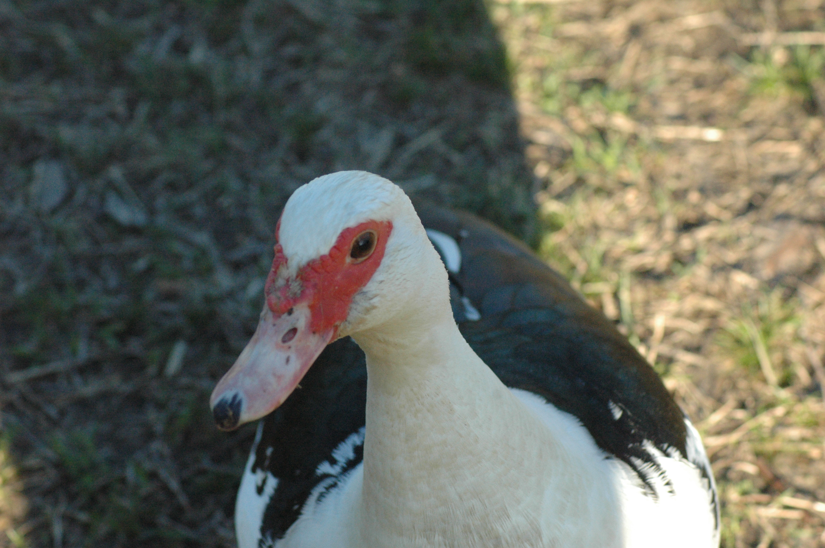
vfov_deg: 8.7
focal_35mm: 158
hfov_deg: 13.1
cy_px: 274
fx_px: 3606
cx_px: 412
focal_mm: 105
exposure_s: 1/800
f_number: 7.1
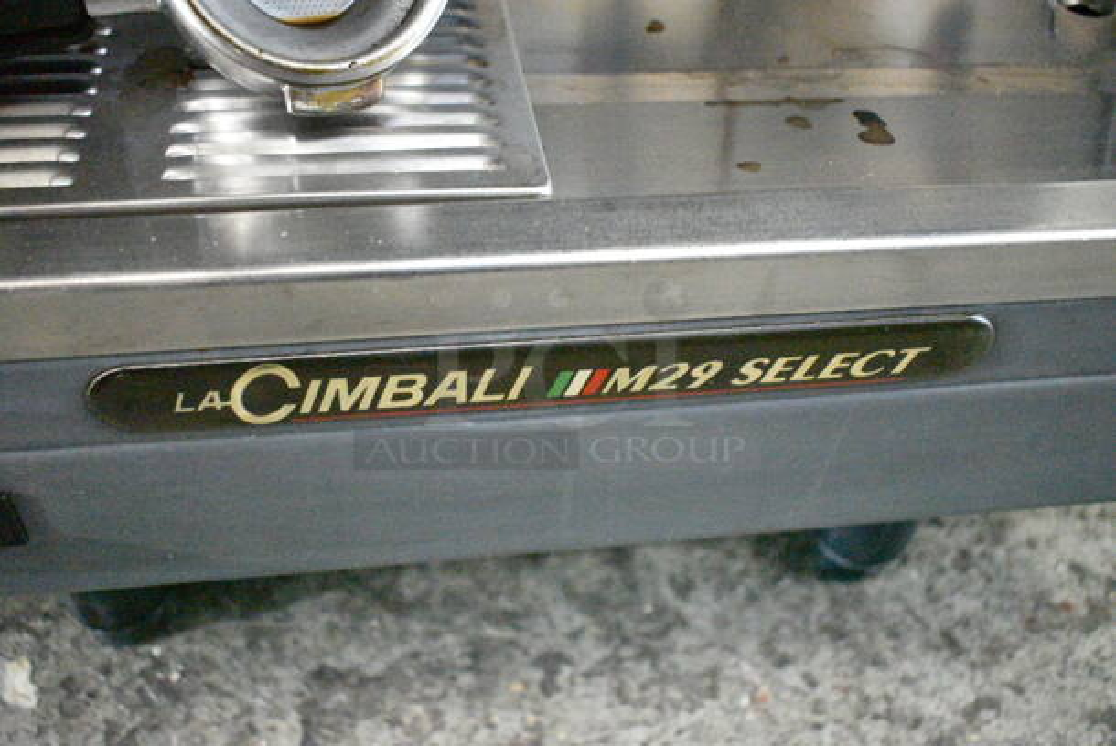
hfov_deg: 53.1
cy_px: 373
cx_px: 558
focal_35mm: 36
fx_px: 1117
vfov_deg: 37.0
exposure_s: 1/40
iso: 25600
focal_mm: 24
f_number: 3.8
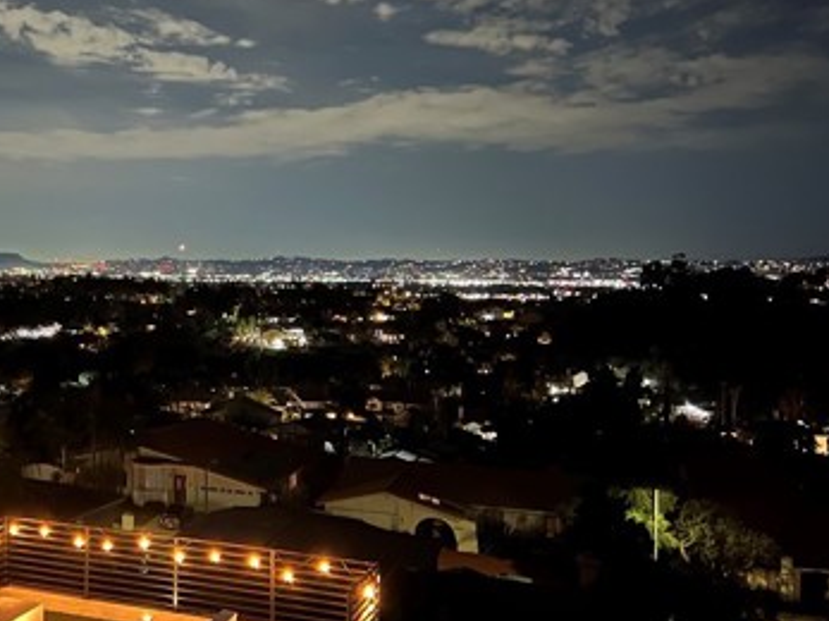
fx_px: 1149
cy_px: 287
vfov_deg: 30.2
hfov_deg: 37.6
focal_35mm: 48
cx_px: 115
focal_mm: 5.7
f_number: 1.5
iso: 1000
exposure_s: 1/9
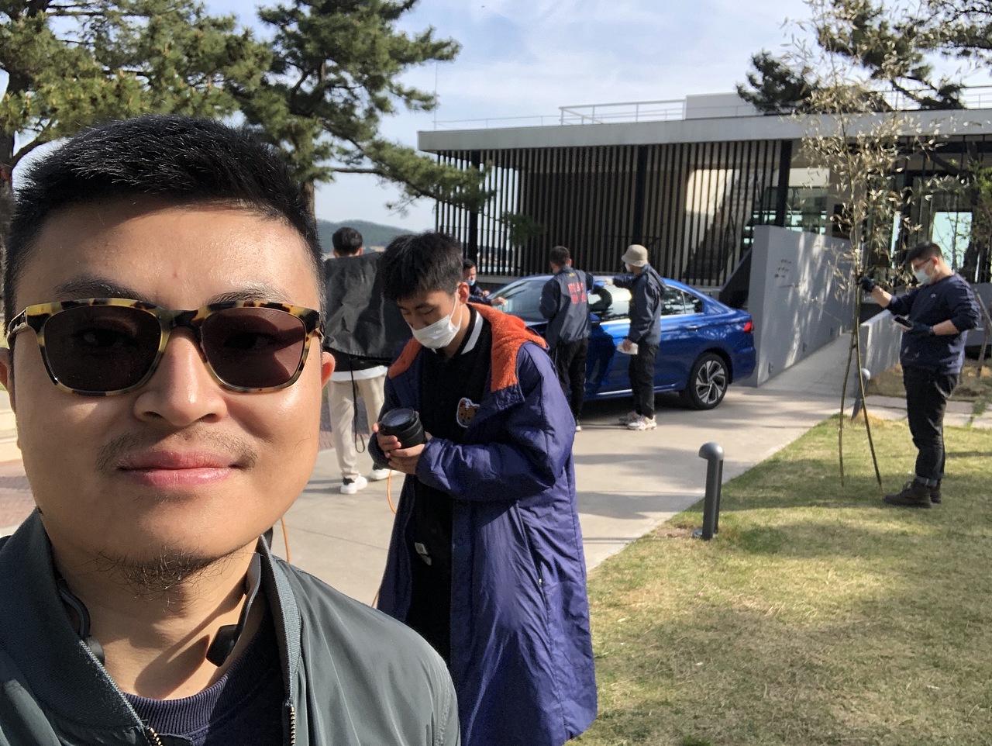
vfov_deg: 44.2
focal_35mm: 32
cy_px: 373
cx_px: 496
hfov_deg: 56.8
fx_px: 918
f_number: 2.2
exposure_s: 1/480
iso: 20
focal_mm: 2.87
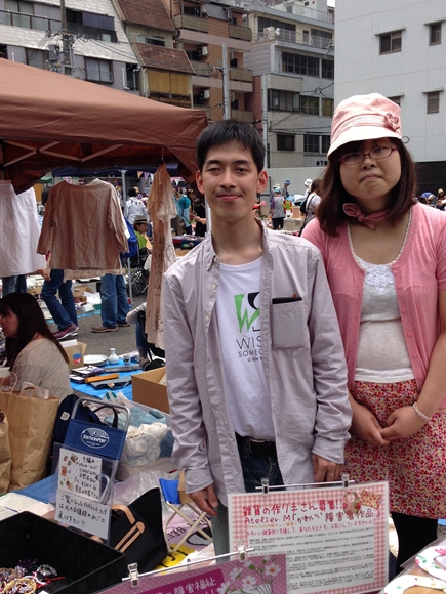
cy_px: 298
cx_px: 266
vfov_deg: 45.8
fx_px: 704
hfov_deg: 35.0
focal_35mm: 41
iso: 50
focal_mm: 4.12
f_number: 2.4
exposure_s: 1/847
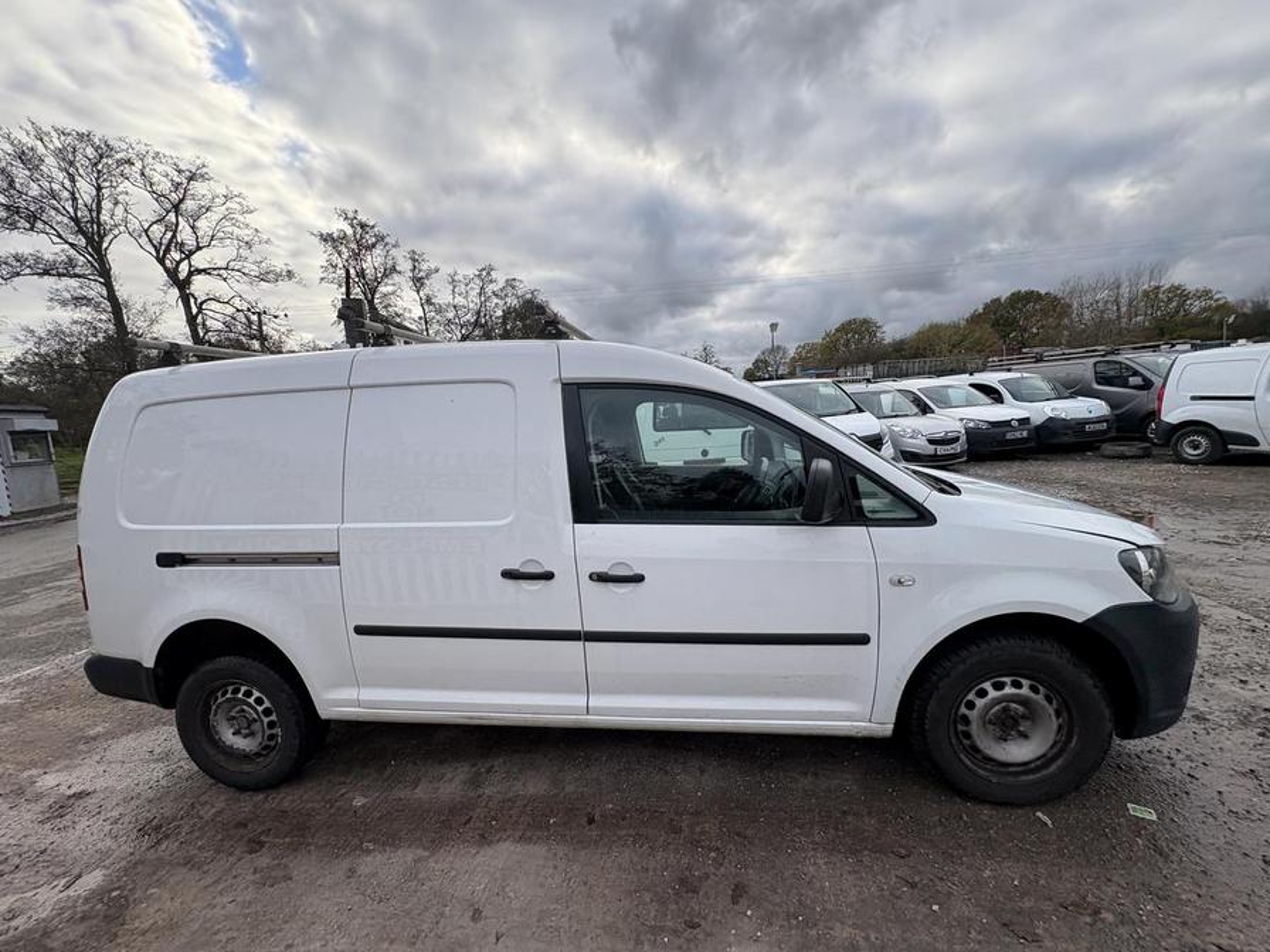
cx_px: 635
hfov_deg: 102.1
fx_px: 514
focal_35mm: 14
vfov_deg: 85.7
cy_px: 476
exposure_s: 1/467
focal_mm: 2.22
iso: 40
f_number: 2.2
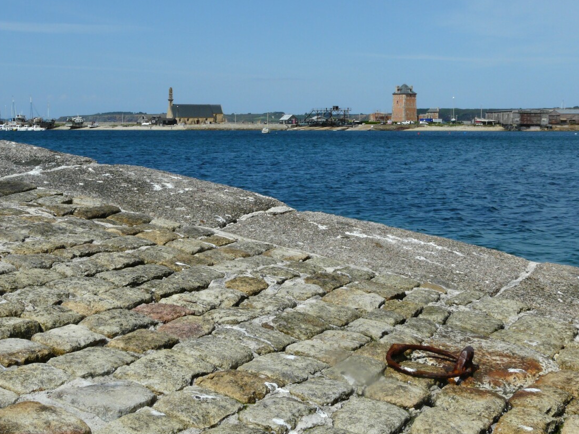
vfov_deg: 26.1
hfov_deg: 34.3
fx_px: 937
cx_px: 273
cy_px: 216
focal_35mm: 56
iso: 100
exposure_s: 1/400
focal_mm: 7.9
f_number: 8
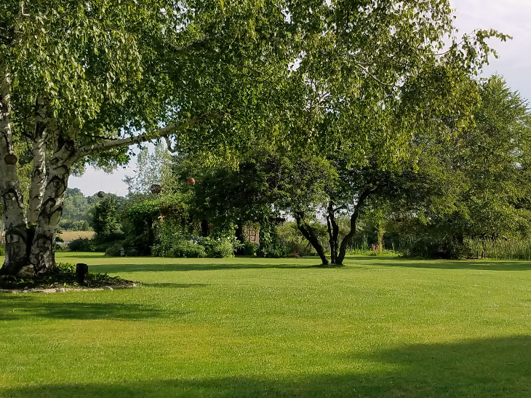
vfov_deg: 25.5
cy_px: 127
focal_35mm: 57
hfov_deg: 33.8
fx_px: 874
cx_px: 274
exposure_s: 1/2768
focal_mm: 4.2
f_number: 1.7
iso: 50
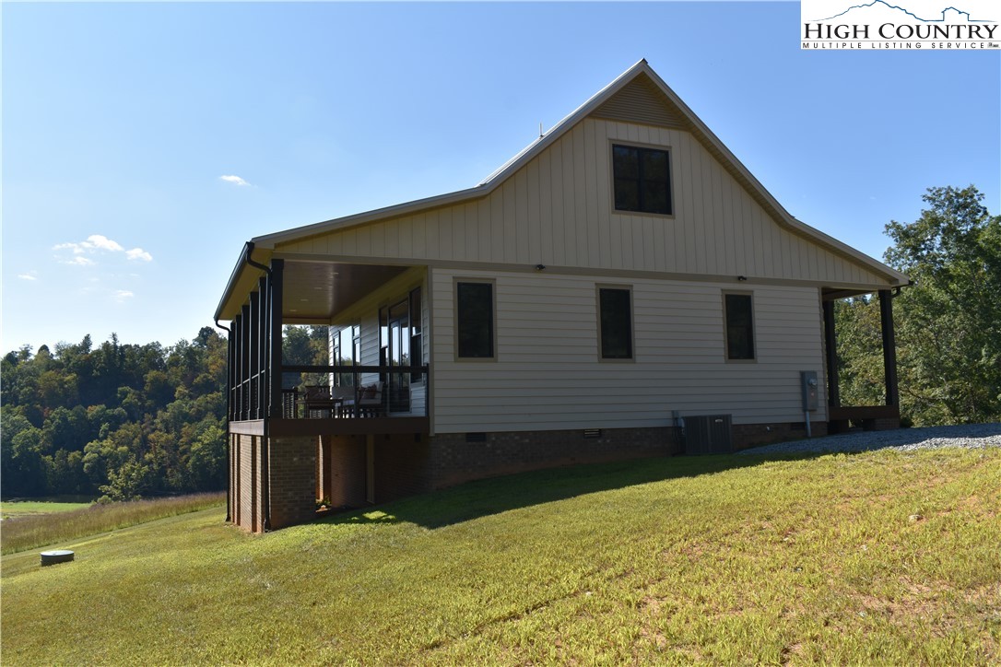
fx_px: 834
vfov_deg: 43.6
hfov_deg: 61.9
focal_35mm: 30
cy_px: 334
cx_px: 500
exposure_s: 1/200
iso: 100
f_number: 9
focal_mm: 20
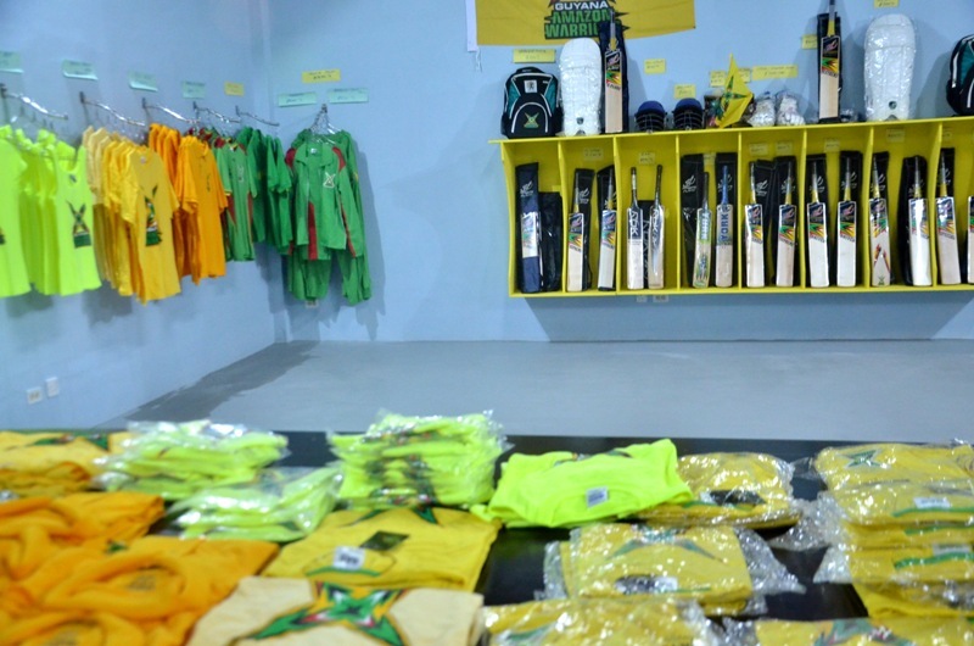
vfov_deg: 35.3
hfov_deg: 51.4
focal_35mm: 38
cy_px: 323
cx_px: 487
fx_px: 1013
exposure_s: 1/100
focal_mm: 25
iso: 3200
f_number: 5.6
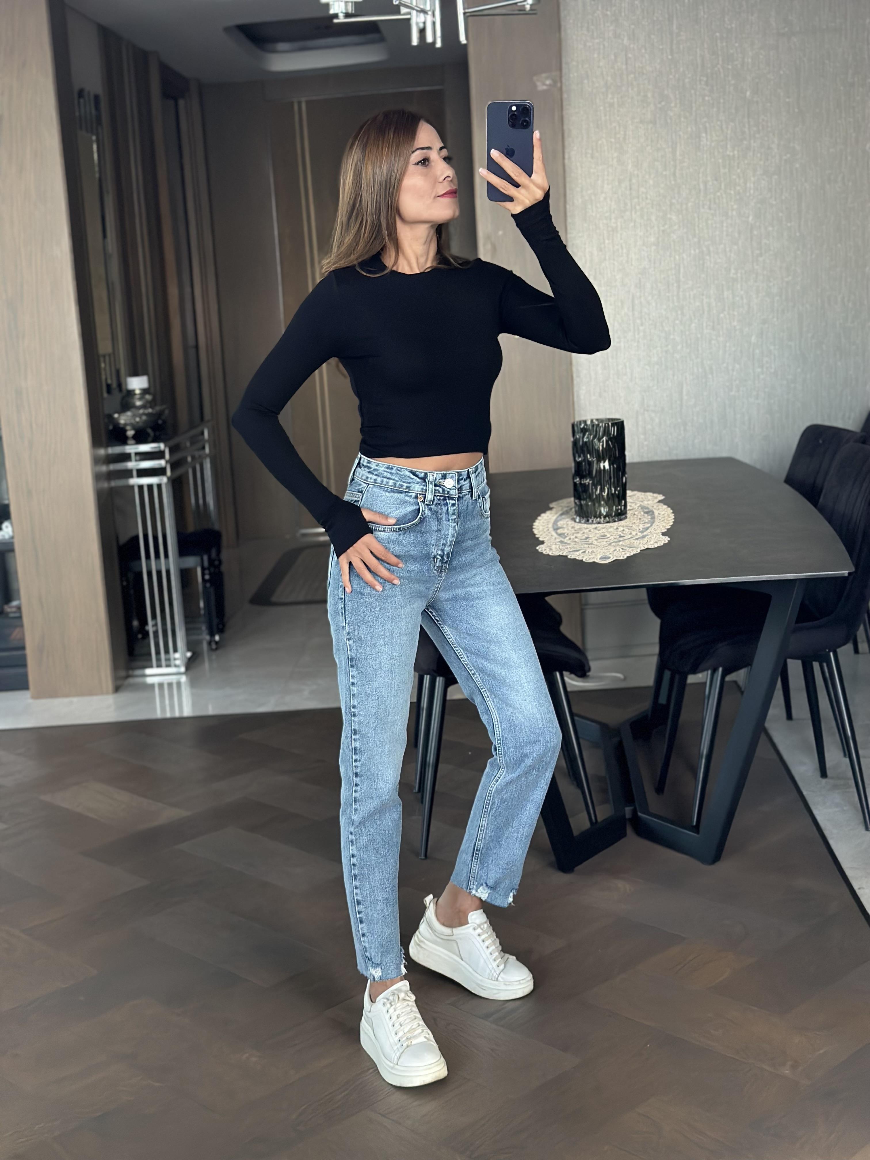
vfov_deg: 39.7
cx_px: 435
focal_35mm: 48
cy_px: 580
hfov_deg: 30.3
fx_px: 1609
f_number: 1.78
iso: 320
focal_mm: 6.86
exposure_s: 1/60
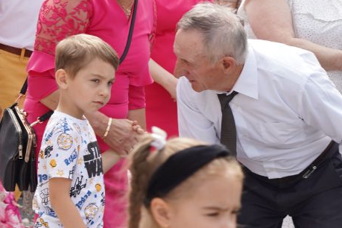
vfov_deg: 5.0
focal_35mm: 275
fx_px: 2612
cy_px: 44
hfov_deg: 7.5
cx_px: 71
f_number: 7.1
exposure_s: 1/125
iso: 100
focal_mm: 97
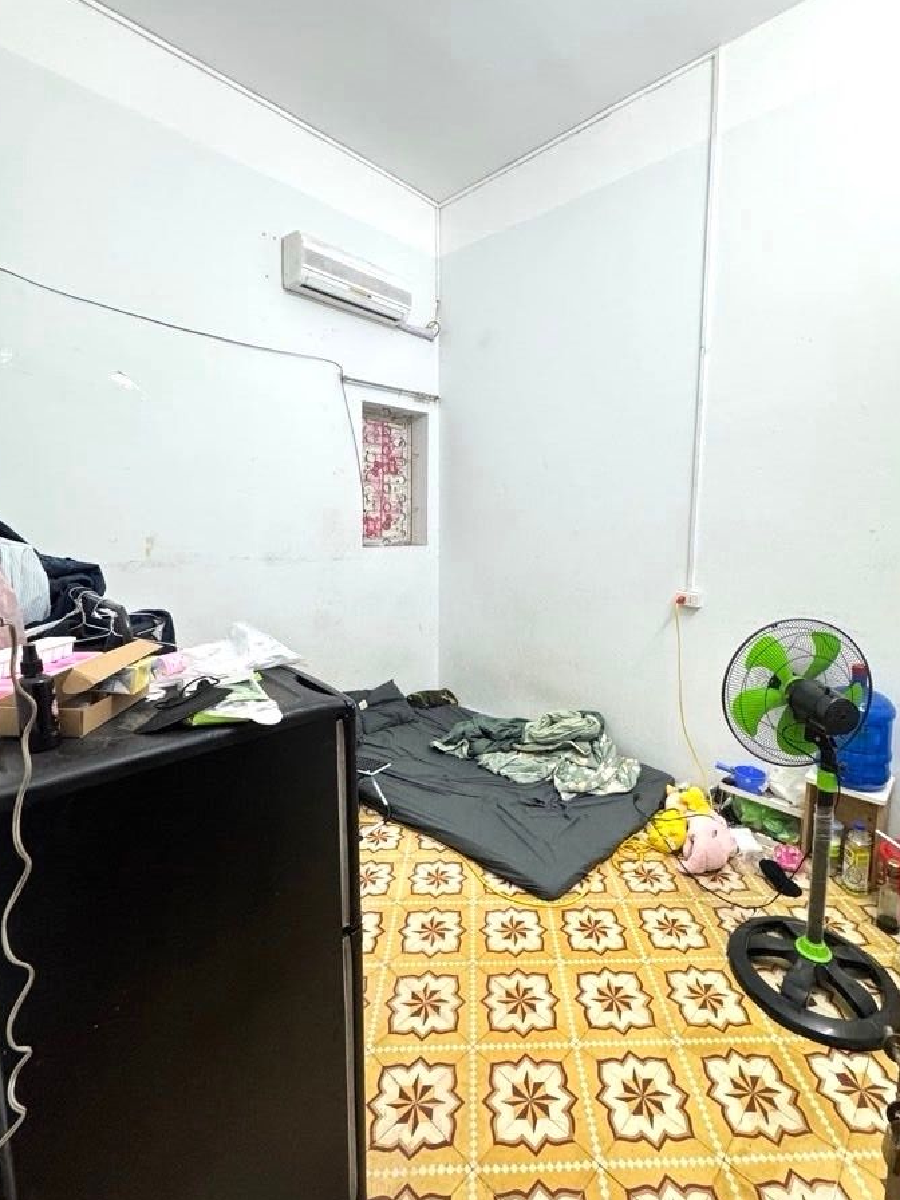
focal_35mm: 16
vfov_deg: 94.4
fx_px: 555
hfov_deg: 77.9
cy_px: 573
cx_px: 494
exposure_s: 1/50
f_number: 2.2
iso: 320
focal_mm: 2.22
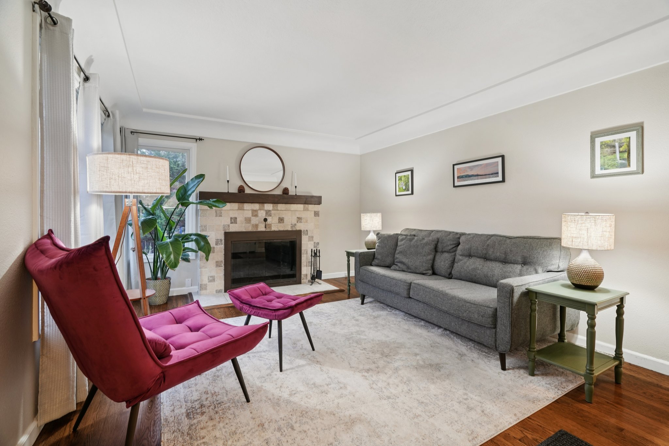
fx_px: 297
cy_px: 223
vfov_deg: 73.7
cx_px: 334
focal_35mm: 16
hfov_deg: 96.7
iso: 400
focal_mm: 16
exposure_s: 1/2
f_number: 8
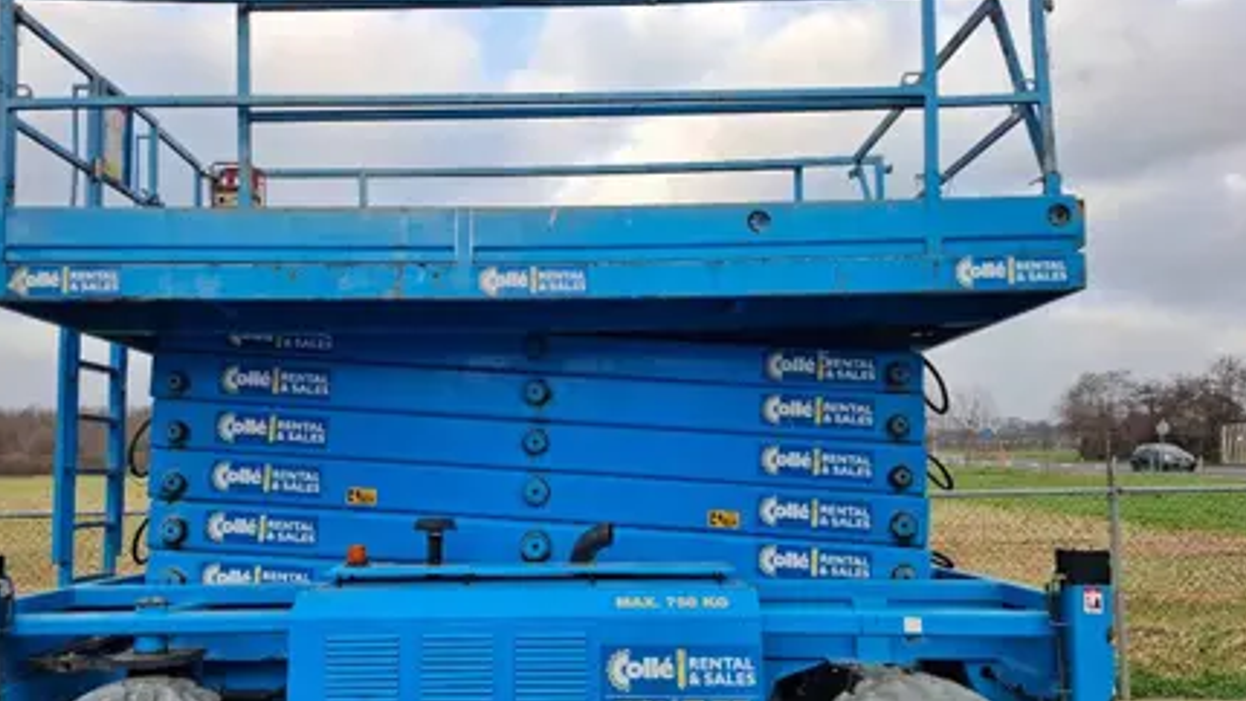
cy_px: 440
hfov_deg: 67.8
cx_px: 574
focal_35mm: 28
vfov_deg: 41.2
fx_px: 925
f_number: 1.8
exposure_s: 1/603
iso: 50
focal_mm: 5.54
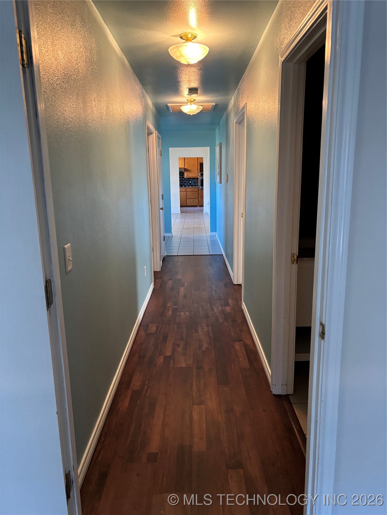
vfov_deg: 67.3
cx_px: 194
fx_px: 388
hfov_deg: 53.1
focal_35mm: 26
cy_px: 258
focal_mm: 5.96
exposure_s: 1/60
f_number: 1.6
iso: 500
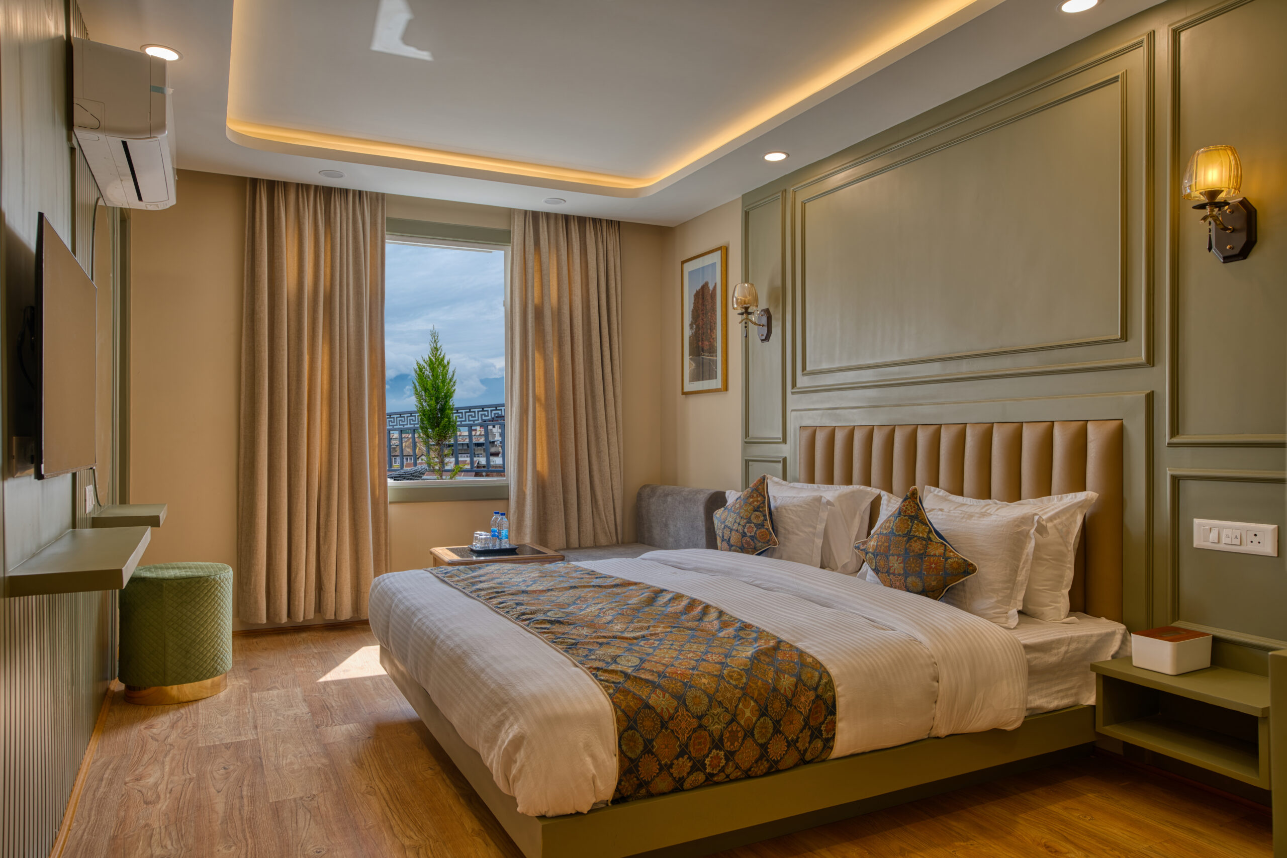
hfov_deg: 76.1
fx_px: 822
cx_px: 644
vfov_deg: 55.1
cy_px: 429
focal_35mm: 23
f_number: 5.6
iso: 100
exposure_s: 1/15
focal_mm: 23
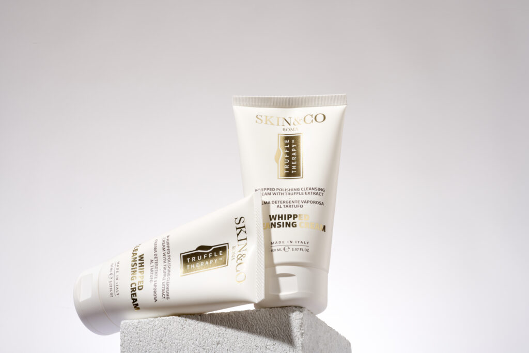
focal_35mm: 105
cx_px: 264
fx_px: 1543
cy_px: 176
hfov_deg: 19.5
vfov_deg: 13.0
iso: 64
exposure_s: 1/160
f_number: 29
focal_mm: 105
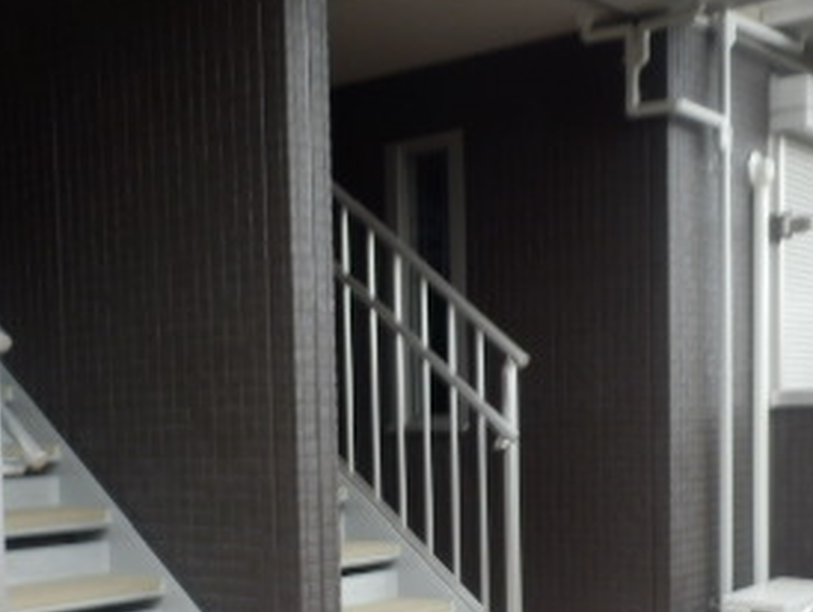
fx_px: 1316
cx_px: 356
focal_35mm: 56
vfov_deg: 25.5
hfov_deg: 34.3
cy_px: 526
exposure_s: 1/30
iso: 80
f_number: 3
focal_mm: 4.2
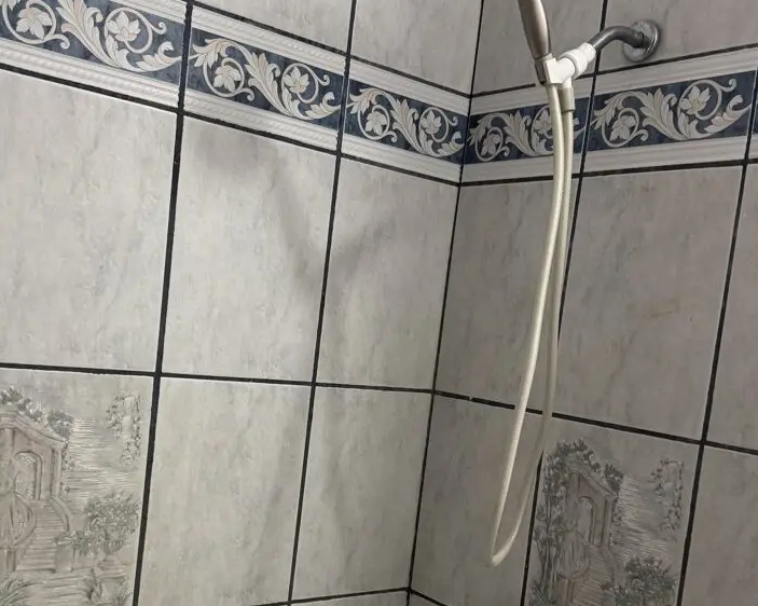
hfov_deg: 45.8
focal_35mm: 40
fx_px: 897
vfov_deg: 36.9
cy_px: 405
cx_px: 374
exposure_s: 1/60
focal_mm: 6.76
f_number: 1.78
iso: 400
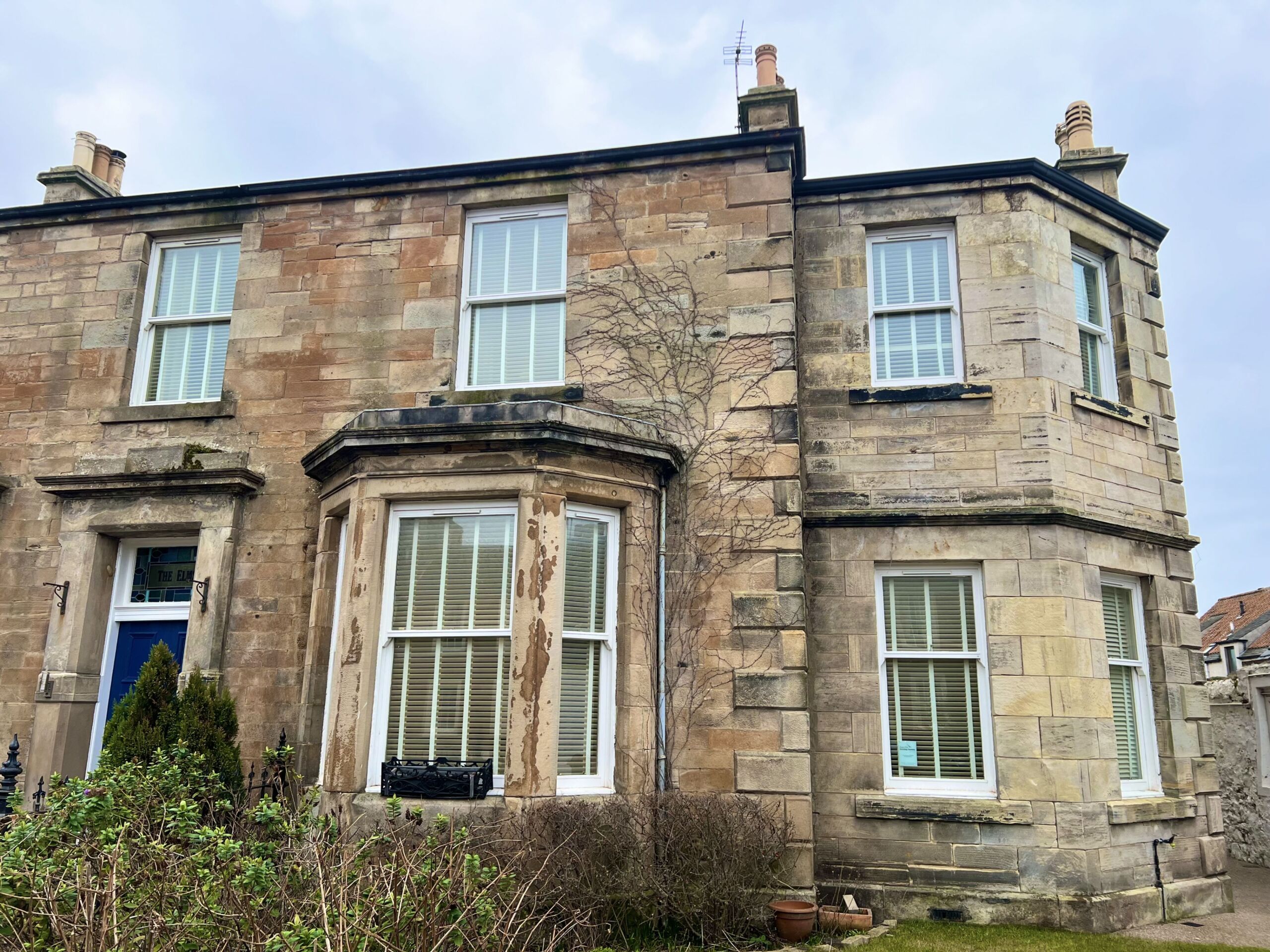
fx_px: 954
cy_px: 476
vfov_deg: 53.1
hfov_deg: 67.3
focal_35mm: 26
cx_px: 635
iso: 50
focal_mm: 5.7
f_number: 1.5
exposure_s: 1/567
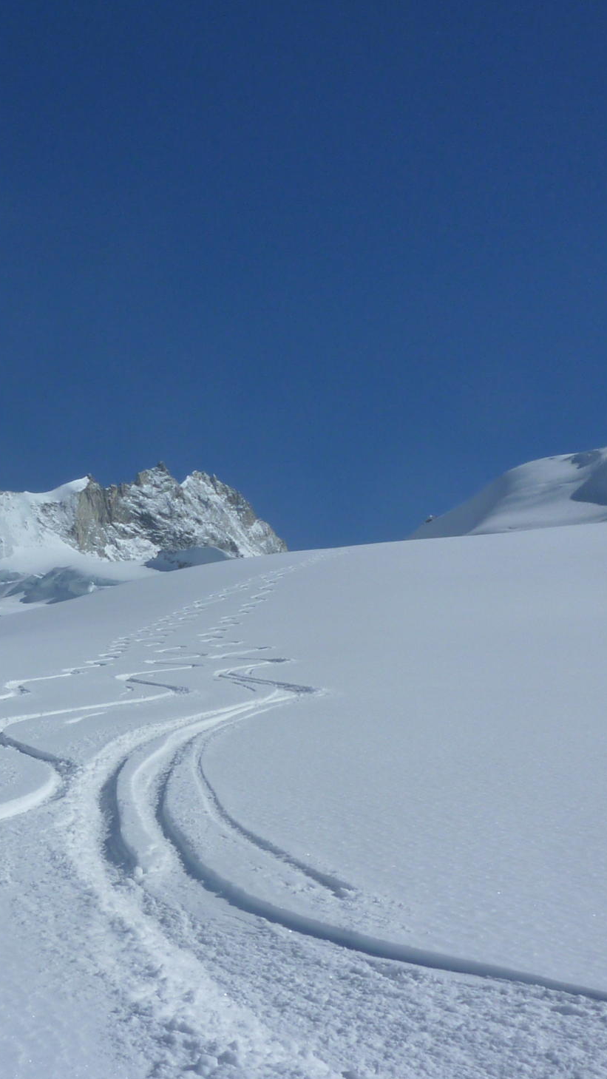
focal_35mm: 42
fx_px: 1201
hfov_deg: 25.6
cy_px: 570
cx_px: -114
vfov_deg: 48.3
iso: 125
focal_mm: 4.1
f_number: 6.3
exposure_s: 1/1300
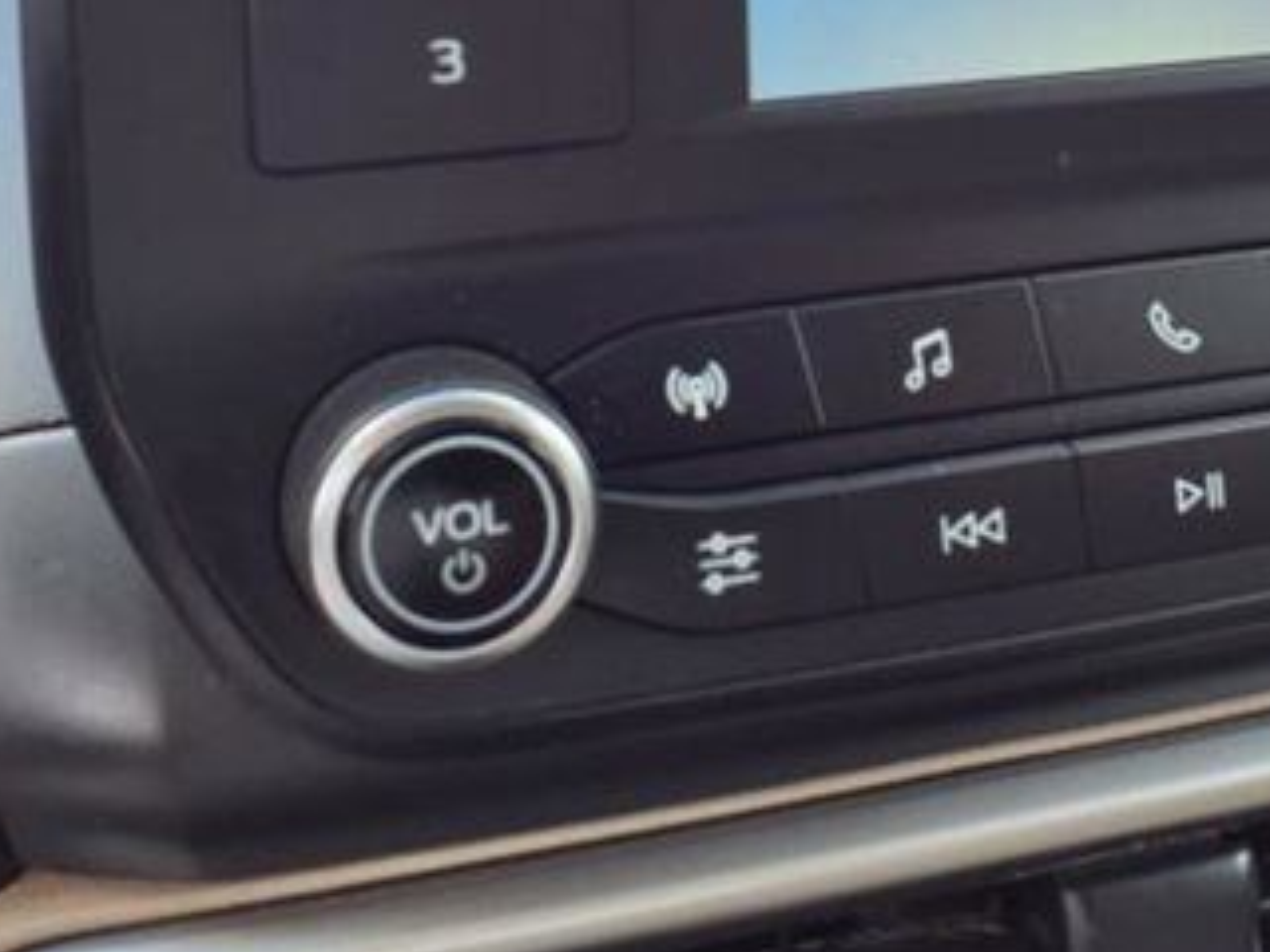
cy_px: 119
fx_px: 1981
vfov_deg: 26.3
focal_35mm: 54
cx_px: 826
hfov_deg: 35.3
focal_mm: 3.58
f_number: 1.9
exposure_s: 1/120
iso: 40
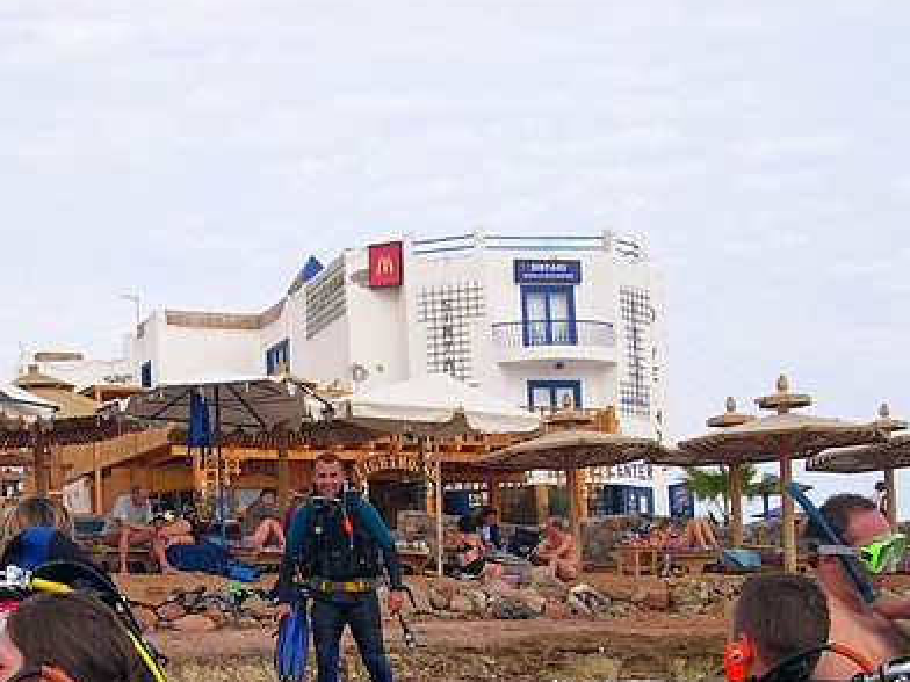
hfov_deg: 30.6
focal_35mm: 63
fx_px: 1656
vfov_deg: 22.9
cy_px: 554
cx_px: 327
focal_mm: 8
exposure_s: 1/194
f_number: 7.6
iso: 141
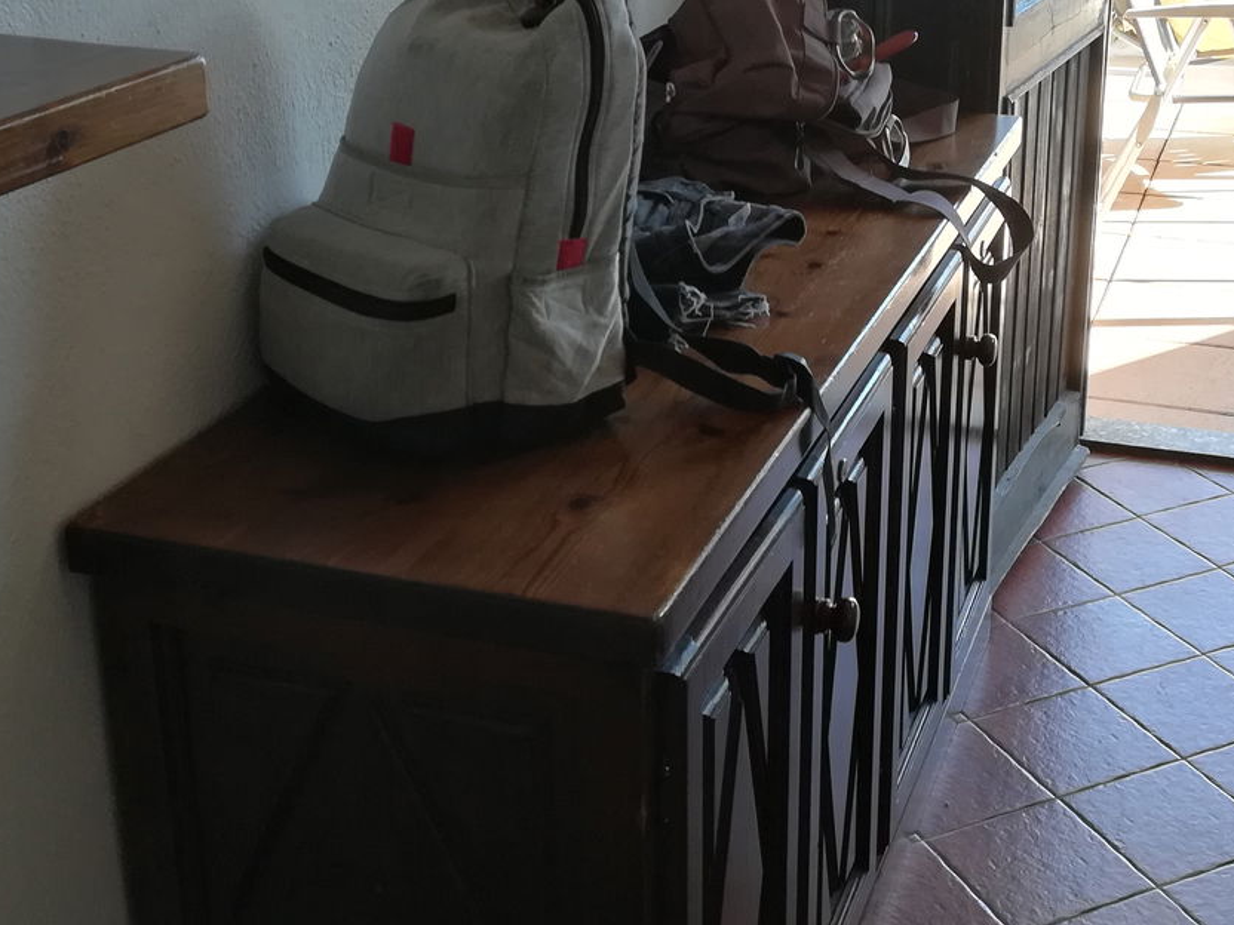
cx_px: 722
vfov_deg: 28.9
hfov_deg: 38.1
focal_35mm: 50
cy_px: 320
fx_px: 1782
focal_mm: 3.83
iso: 100
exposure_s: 1/100
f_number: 2.2
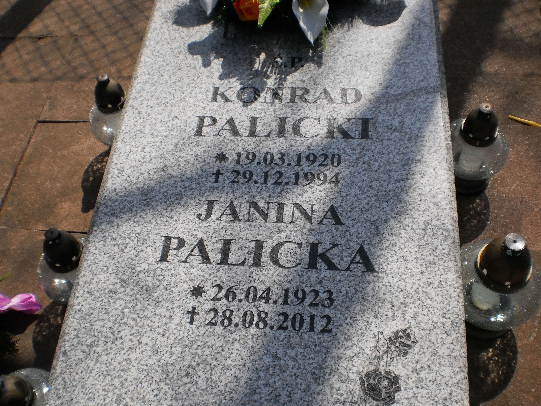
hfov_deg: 51.4
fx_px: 563
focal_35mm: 36
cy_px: 203
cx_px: 270
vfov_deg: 39.7
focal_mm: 6.3
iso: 100
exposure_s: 1/1250
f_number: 4.6
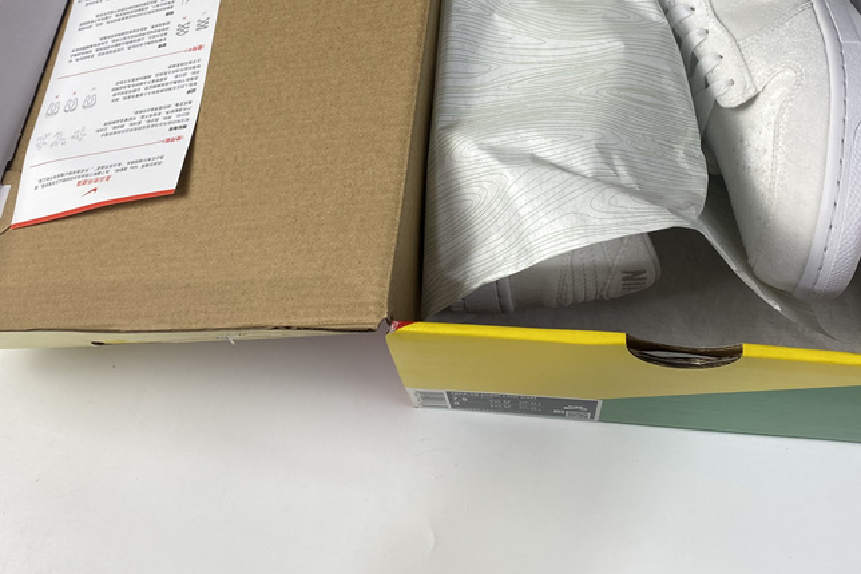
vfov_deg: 31.0
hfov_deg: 46.3
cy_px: 104
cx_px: 487
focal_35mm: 42
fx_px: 1004
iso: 40
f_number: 1.8
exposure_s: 1/100
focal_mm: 4.25
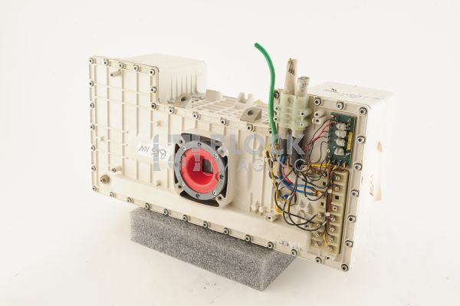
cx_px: 230
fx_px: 638
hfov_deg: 39.6
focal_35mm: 50
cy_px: 153
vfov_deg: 26.9
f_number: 11
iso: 1600
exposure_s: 1/125
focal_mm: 50
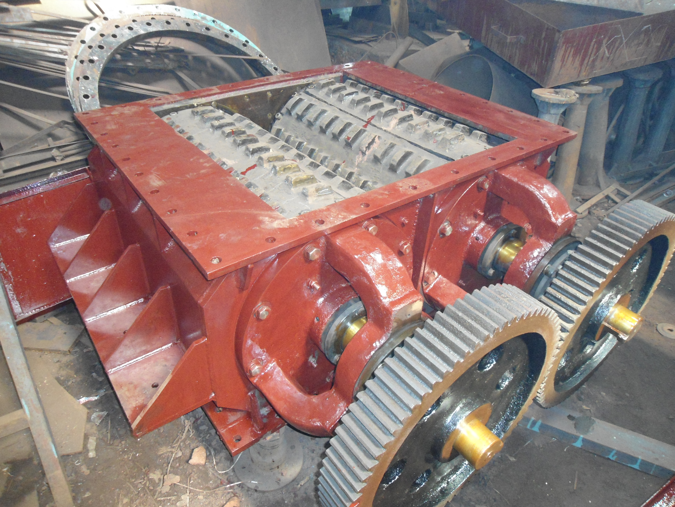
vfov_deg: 53.1
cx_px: 338
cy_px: 254
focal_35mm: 26
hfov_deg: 67.3
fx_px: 507
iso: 400
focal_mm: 4.7
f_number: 2.8
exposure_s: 1/30
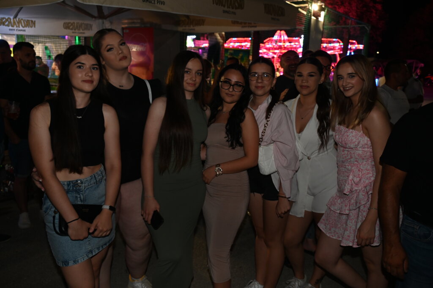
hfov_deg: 60.3
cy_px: 144
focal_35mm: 31
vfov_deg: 42.3
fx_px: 373
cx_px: 216
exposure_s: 1/60
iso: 1250
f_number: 4.5
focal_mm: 31
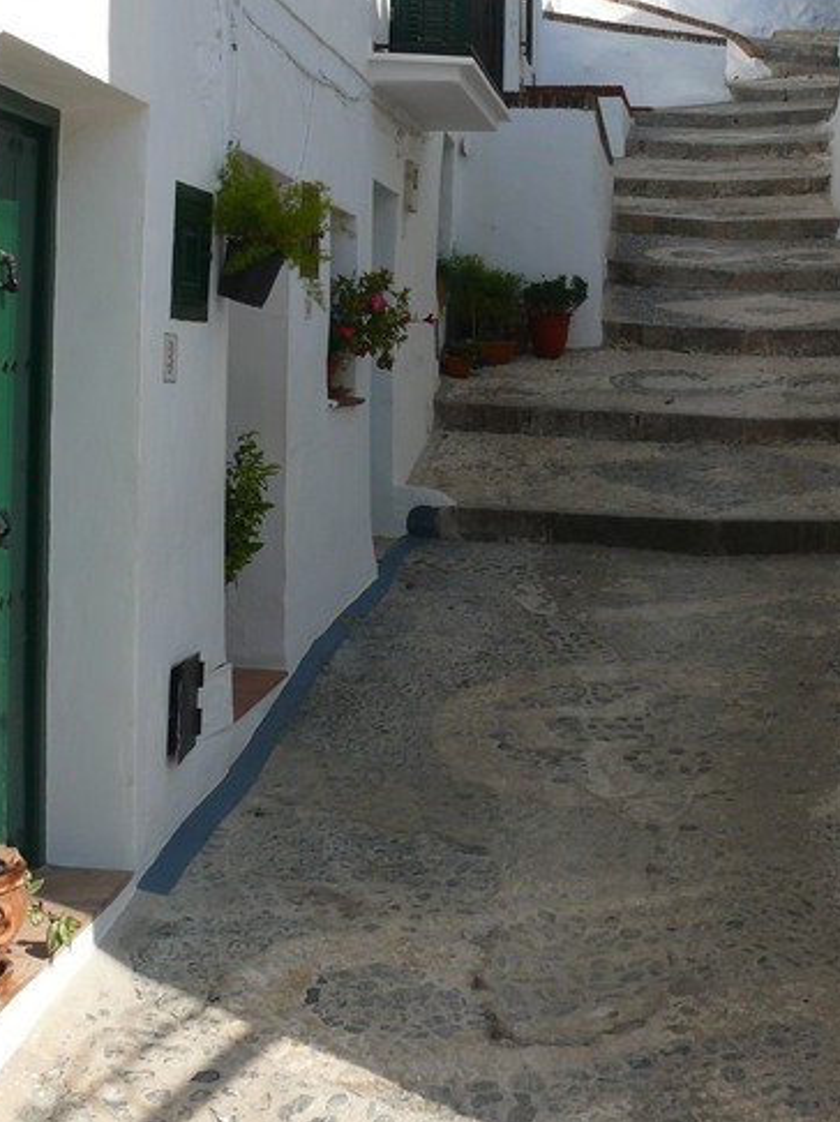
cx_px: 503
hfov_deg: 27.0
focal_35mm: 54
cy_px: 270
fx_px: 1749
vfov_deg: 34.7
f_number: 5
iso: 100
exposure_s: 1/200
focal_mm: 7.4
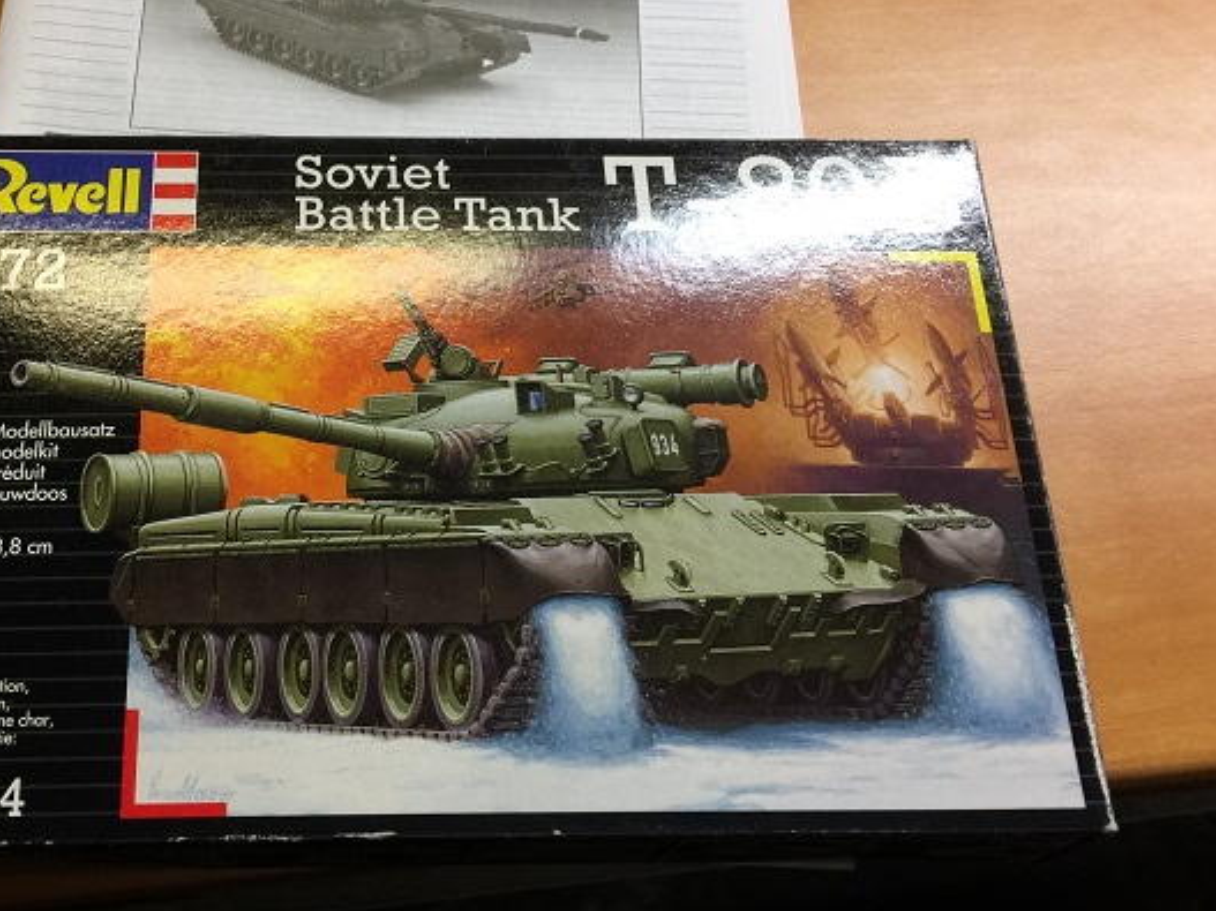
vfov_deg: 32.6
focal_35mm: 44
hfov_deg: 42.3
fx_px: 1545
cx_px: 385
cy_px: 300
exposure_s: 1/33
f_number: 2.2
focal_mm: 4.15
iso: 50
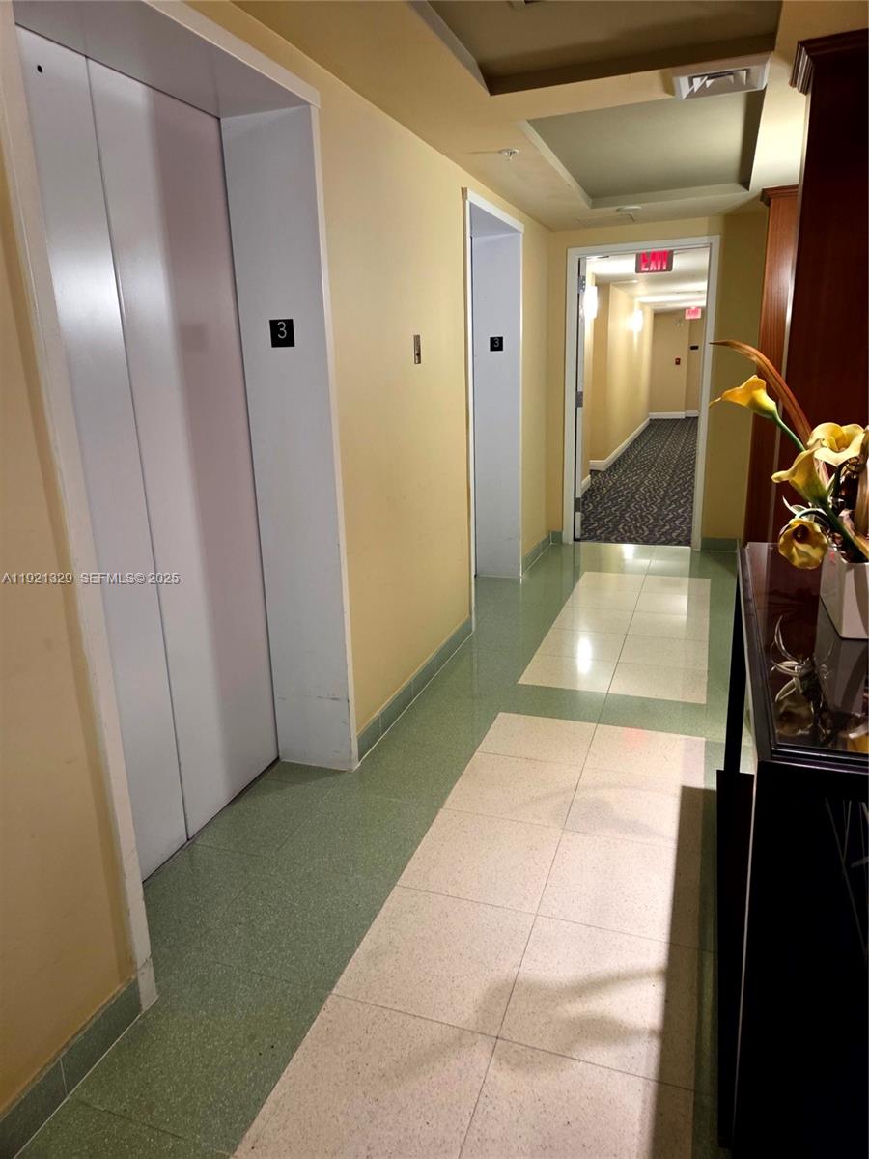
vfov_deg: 73.9
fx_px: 770
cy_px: 580
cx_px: 434
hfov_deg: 58.9
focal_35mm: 23
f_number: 1.8
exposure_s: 1/56.4
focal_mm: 5.4
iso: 250
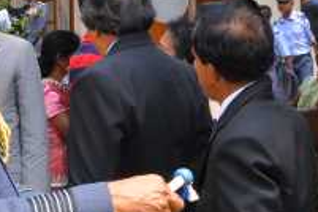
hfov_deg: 15.3
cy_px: 92
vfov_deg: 10.2
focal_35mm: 134
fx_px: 1184
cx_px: 139
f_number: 14
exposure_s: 1/60
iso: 200
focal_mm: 30
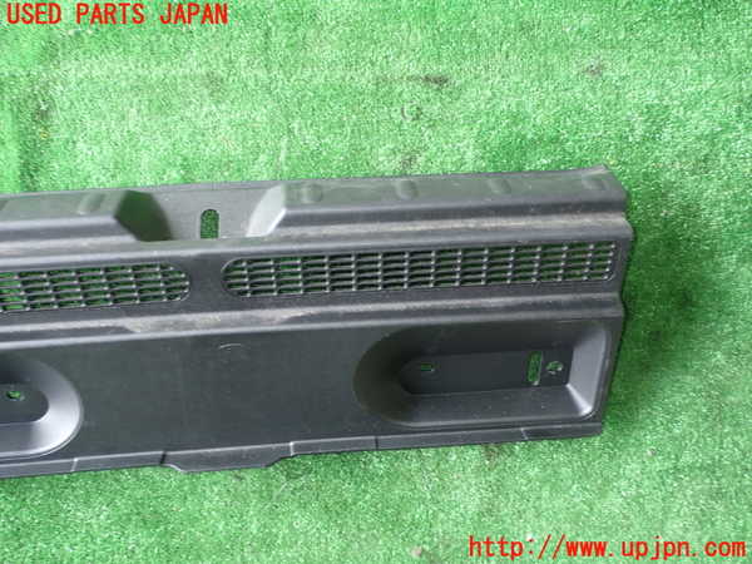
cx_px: 376
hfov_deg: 56.8
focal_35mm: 32
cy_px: 282
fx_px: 695
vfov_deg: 44.2
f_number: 2.4
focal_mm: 5.79
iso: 200
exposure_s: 1/30
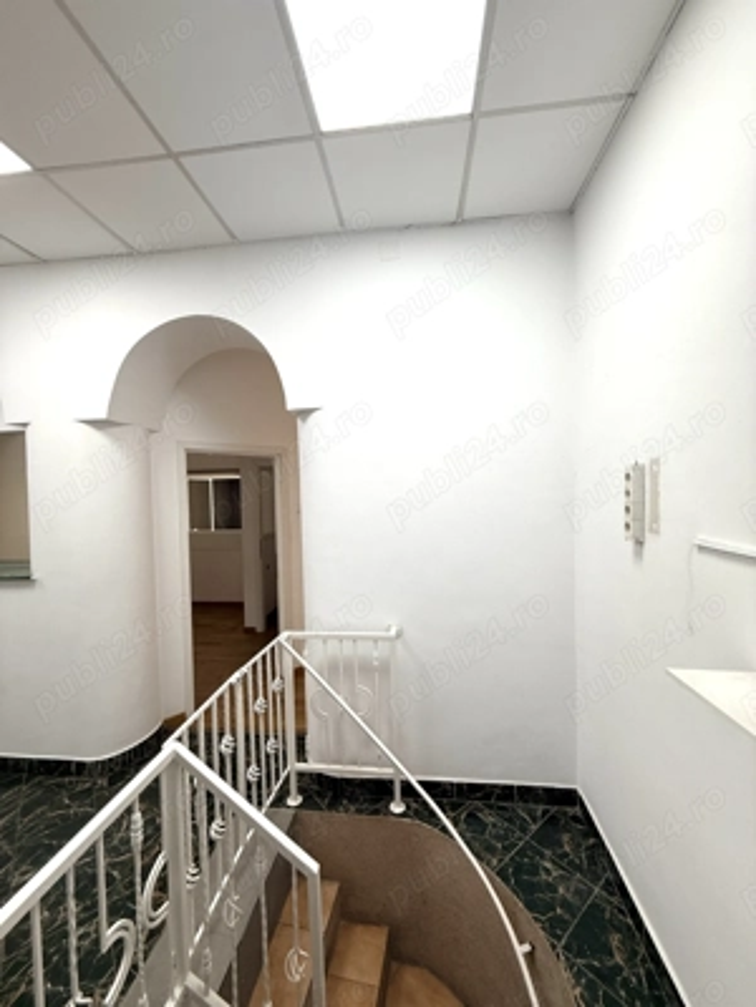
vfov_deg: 102.1
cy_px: 504
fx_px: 408
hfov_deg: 85.7
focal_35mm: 14
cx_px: 378
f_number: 2.2
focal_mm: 2.22
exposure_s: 1/99
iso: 64
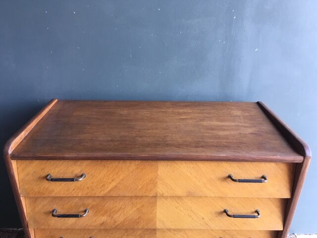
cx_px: 158
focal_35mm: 29
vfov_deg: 48.2
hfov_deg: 61.7
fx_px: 266
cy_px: 119
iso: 64
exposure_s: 1/33
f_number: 2.2
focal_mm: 4.15
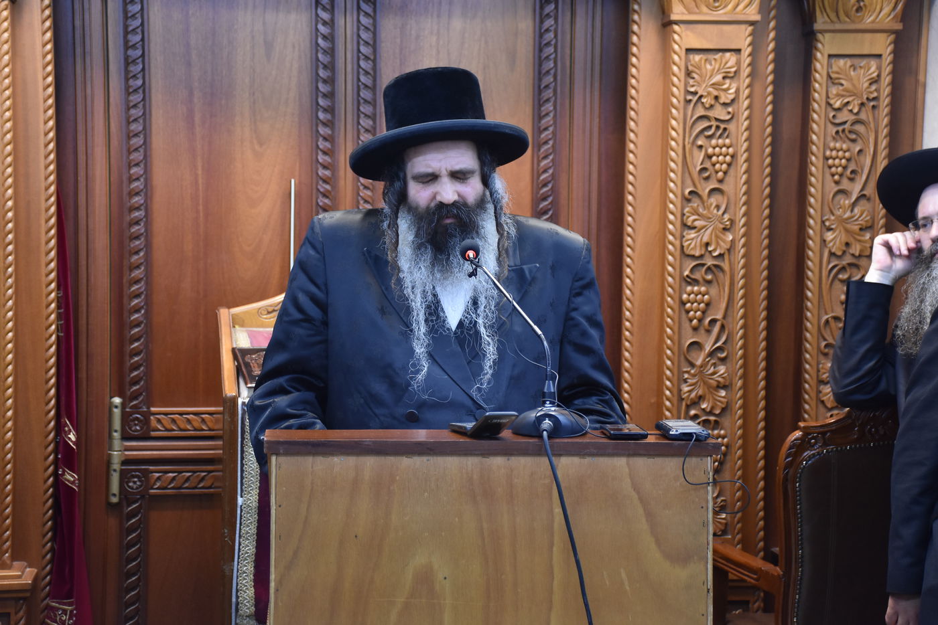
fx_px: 1954
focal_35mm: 75
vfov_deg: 18.2
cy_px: 312
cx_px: 469
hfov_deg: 27.0
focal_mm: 50
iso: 1250
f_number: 5.6
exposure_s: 1/60
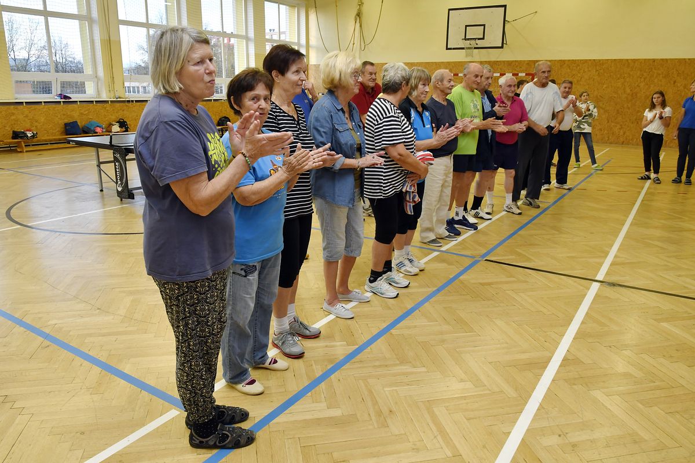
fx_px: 521
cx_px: 348
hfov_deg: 67.4
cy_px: 232
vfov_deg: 47.9
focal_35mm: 27
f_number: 6.3
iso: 1000
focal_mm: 18
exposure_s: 1/125
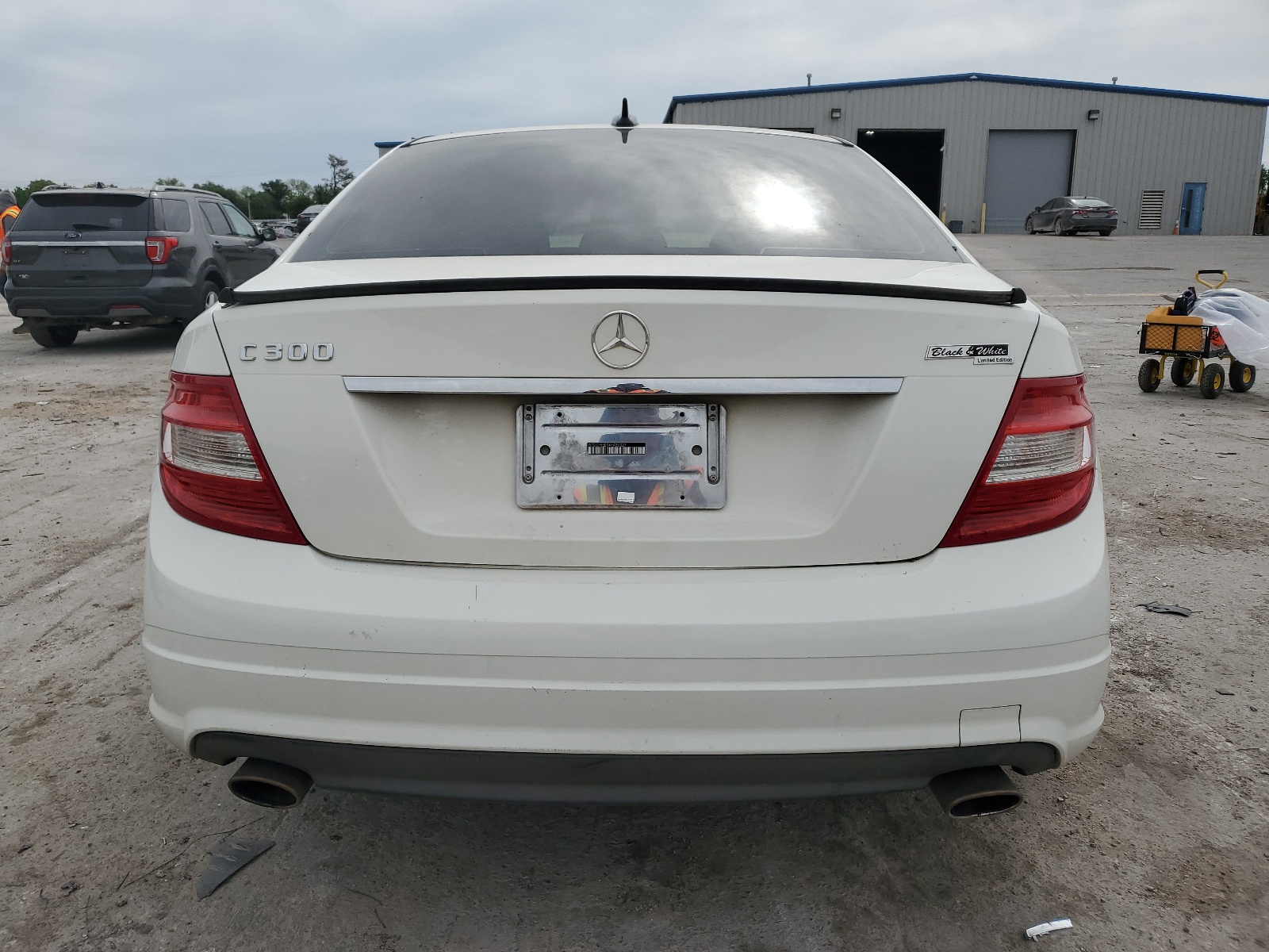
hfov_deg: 67.3
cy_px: 476
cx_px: 634
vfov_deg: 53.1
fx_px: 953
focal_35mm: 26
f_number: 1.5
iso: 50
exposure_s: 1/5000
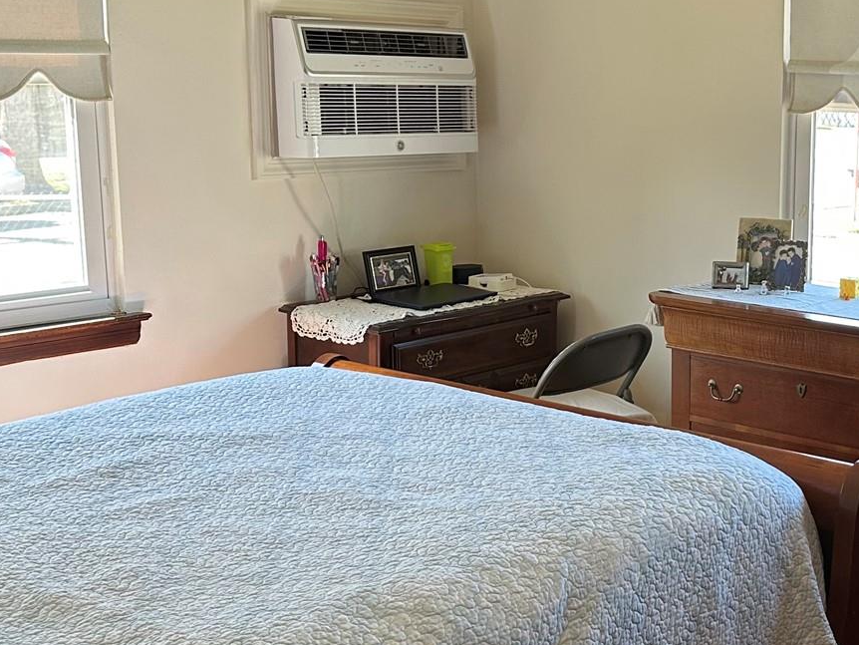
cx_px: 791
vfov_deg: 25.7
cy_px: 308
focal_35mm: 57
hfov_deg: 32.0
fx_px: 1415
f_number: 1.78
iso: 125
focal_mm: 6.86
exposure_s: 1/121
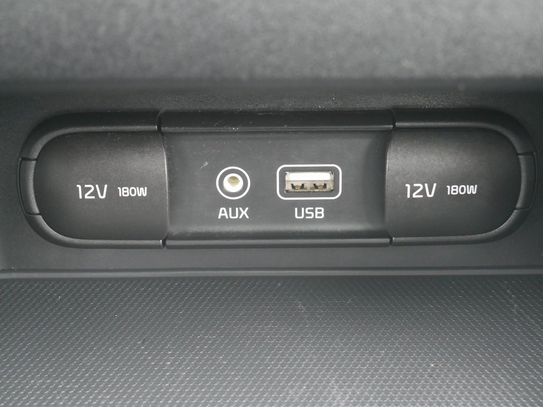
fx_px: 1004
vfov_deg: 22.9
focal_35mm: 64
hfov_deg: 30.3
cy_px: 204
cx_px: 272
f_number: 5.4
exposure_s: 1/20
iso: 3200
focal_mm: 32
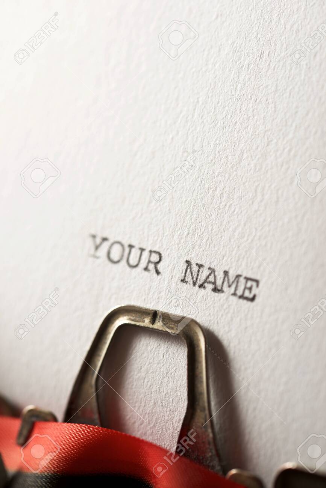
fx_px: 1426
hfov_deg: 13.0
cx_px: 163
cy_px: 244
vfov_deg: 19.5
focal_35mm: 105
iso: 200
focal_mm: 105
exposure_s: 1/160
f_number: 10
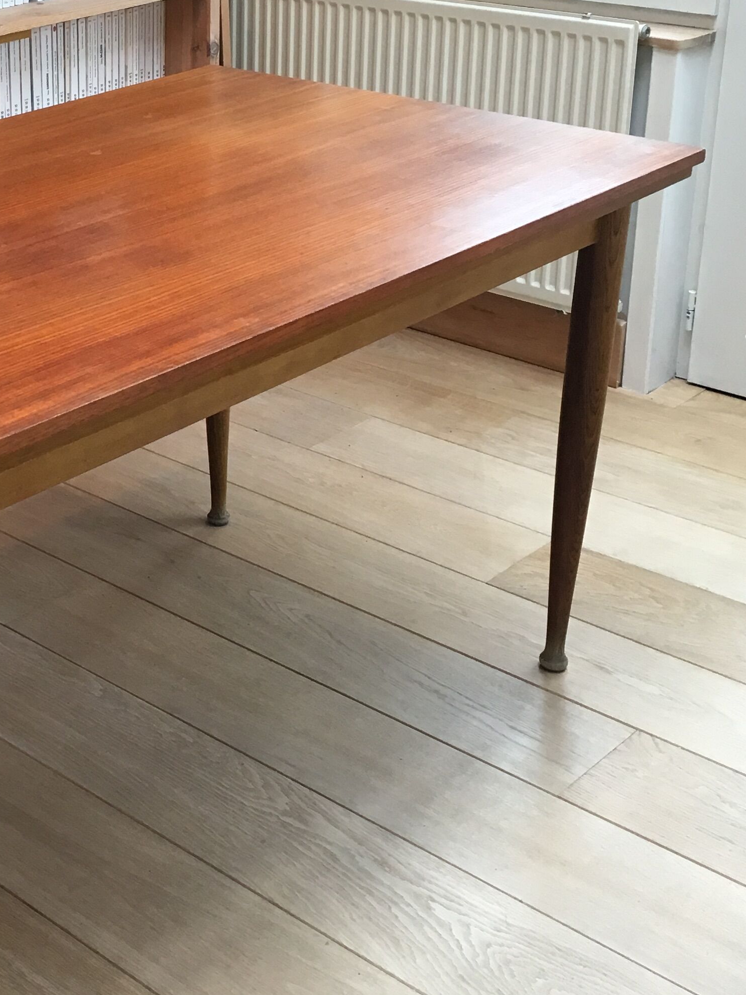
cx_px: 13
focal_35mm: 59
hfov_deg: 23.8
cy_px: 293
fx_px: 1696
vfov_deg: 32.3
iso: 50
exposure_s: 1/33
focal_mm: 4.15
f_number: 2.2
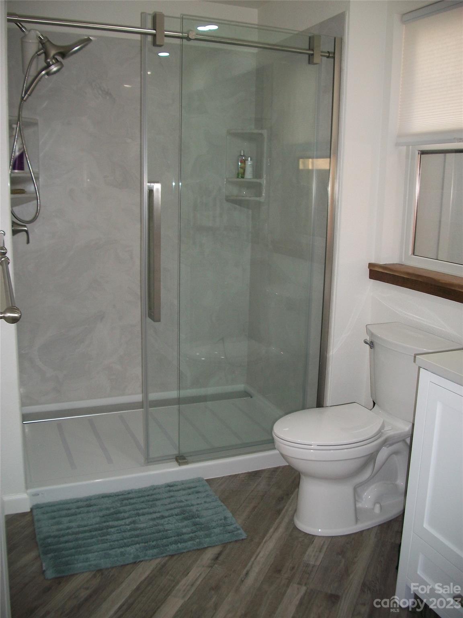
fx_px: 571
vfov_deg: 56.8
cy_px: 309
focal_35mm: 32
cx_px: 232
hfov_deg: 44.2
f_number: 2.9
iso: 80
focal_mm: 5.7
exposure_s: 1/60
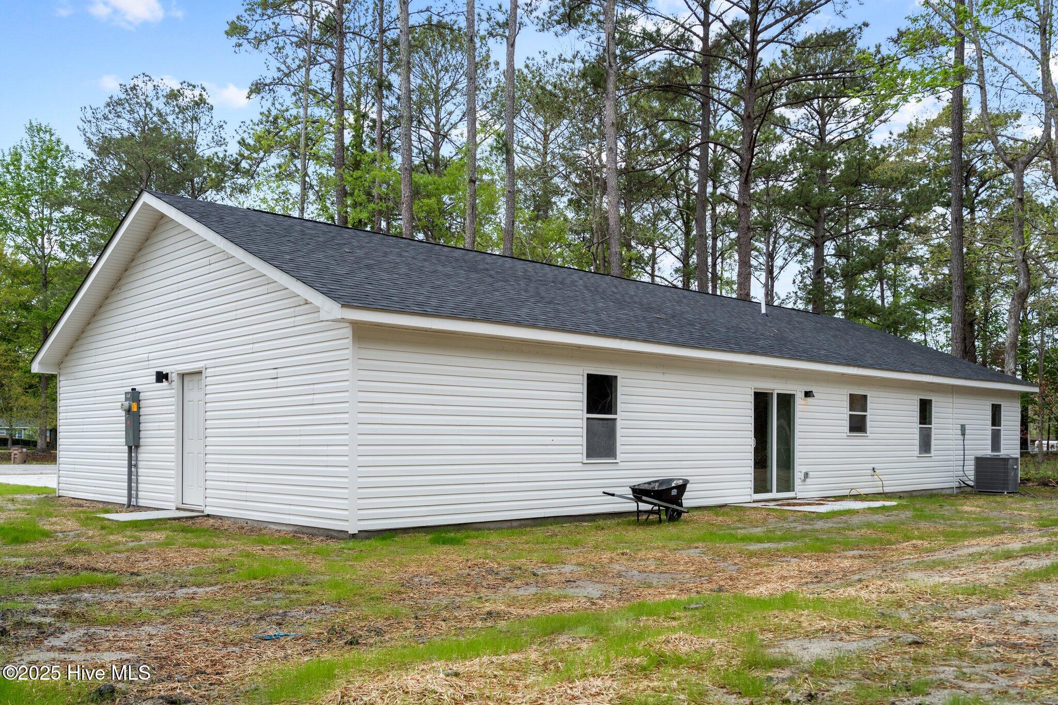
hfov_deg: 61.9
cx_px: 529
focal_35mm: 30
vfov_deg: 43.6
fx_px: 882
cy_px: 352
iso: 250
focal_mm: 30
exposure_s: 1/250
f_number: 7.1
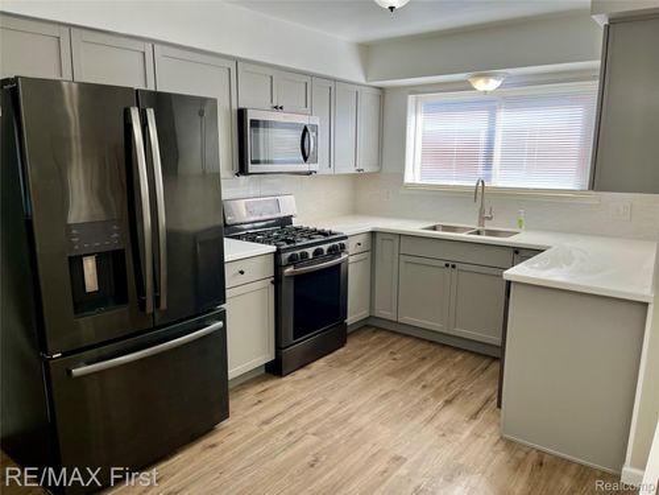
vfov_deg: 53.1
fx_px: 495
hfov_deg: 67.3
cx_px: 330
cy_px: 248
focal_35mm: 26
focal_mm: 5.1
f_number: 1.6
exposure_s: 1/171
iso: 40
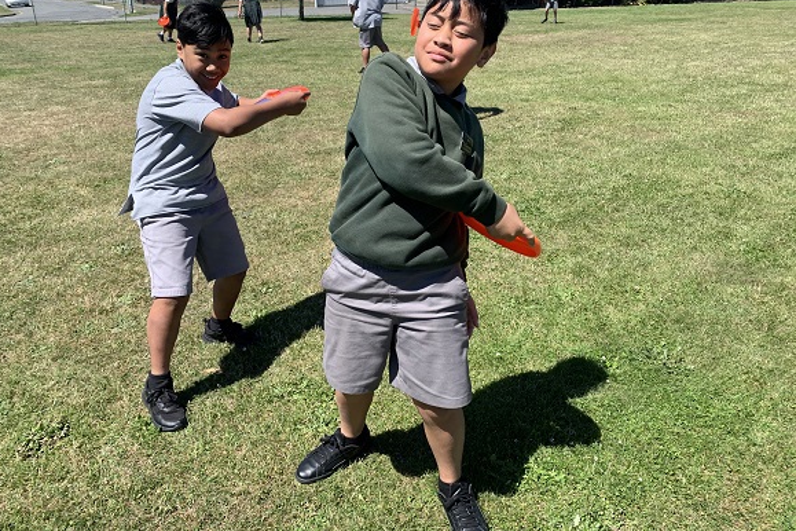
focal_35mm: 28
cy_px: 235
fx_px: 619
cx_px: 400
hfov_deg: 65.5
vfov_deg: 46.3
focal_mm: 4.25
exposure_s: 1/1468
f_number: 1.8
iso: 25
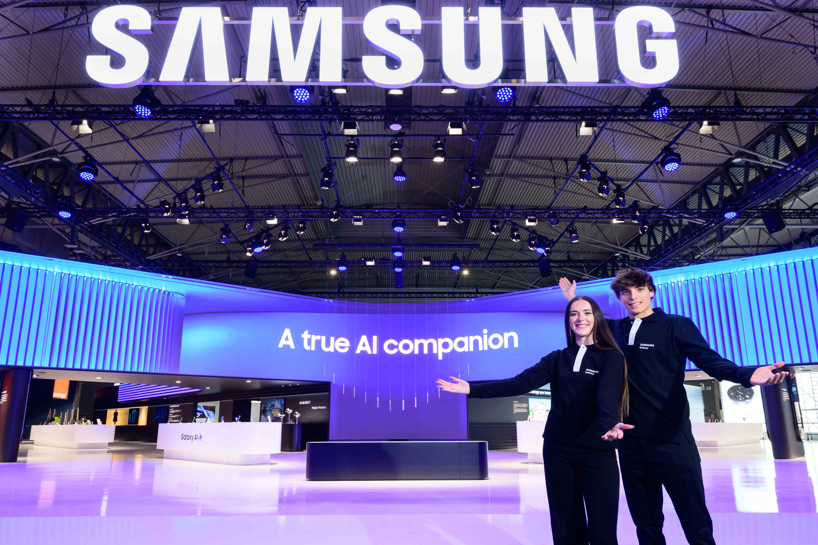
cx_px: 409
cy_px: 272
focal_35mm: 22
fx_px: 488
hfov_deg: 79.9
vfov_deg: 58.3
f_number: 9.5
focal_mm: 21.5
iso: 1600
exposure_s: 1/60
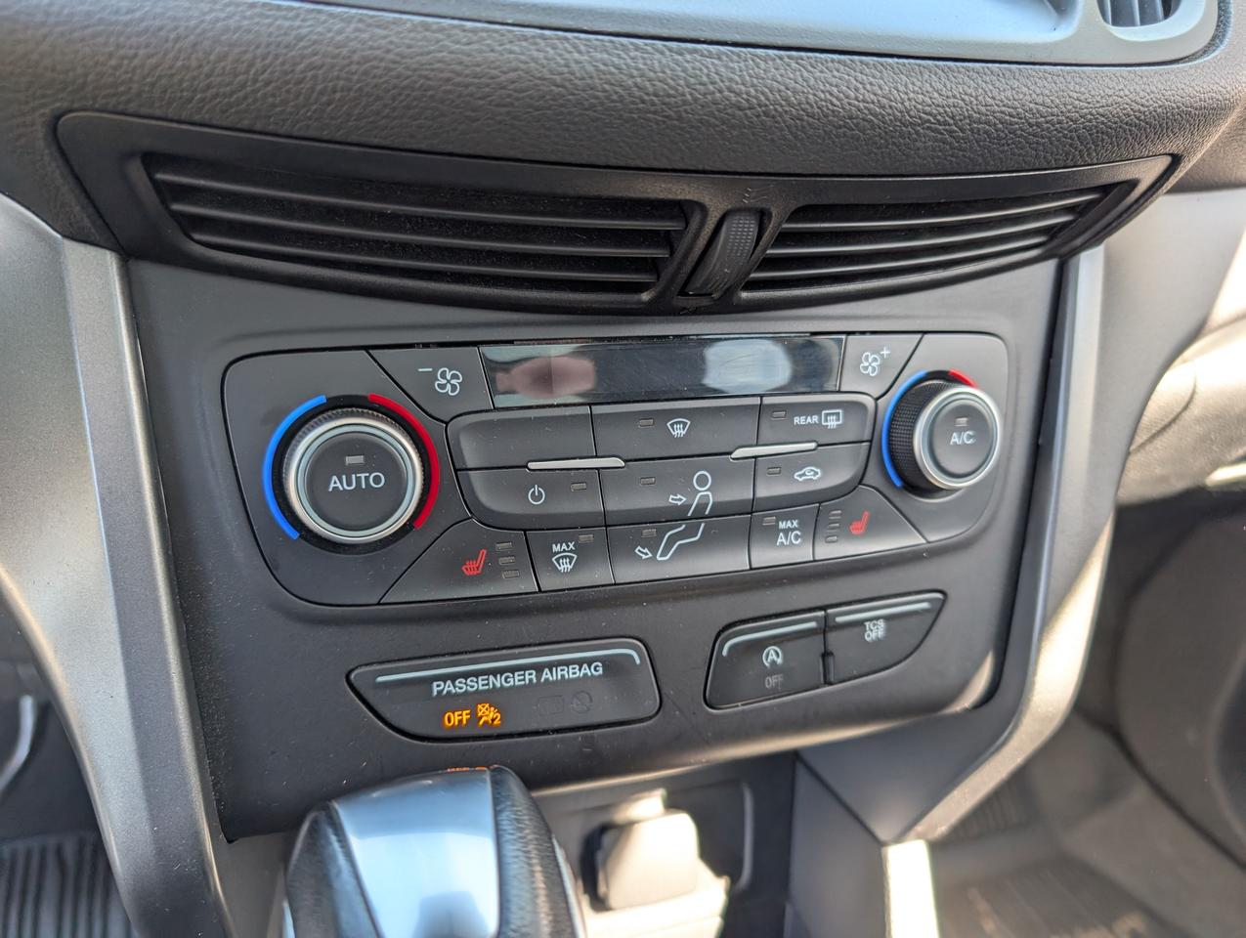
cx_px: 623
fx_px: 865
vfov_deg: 56.9
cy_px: 469
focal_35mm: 24
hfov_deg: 71.5
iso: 157
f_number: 1.68
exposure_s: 1/325
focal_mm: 6.9
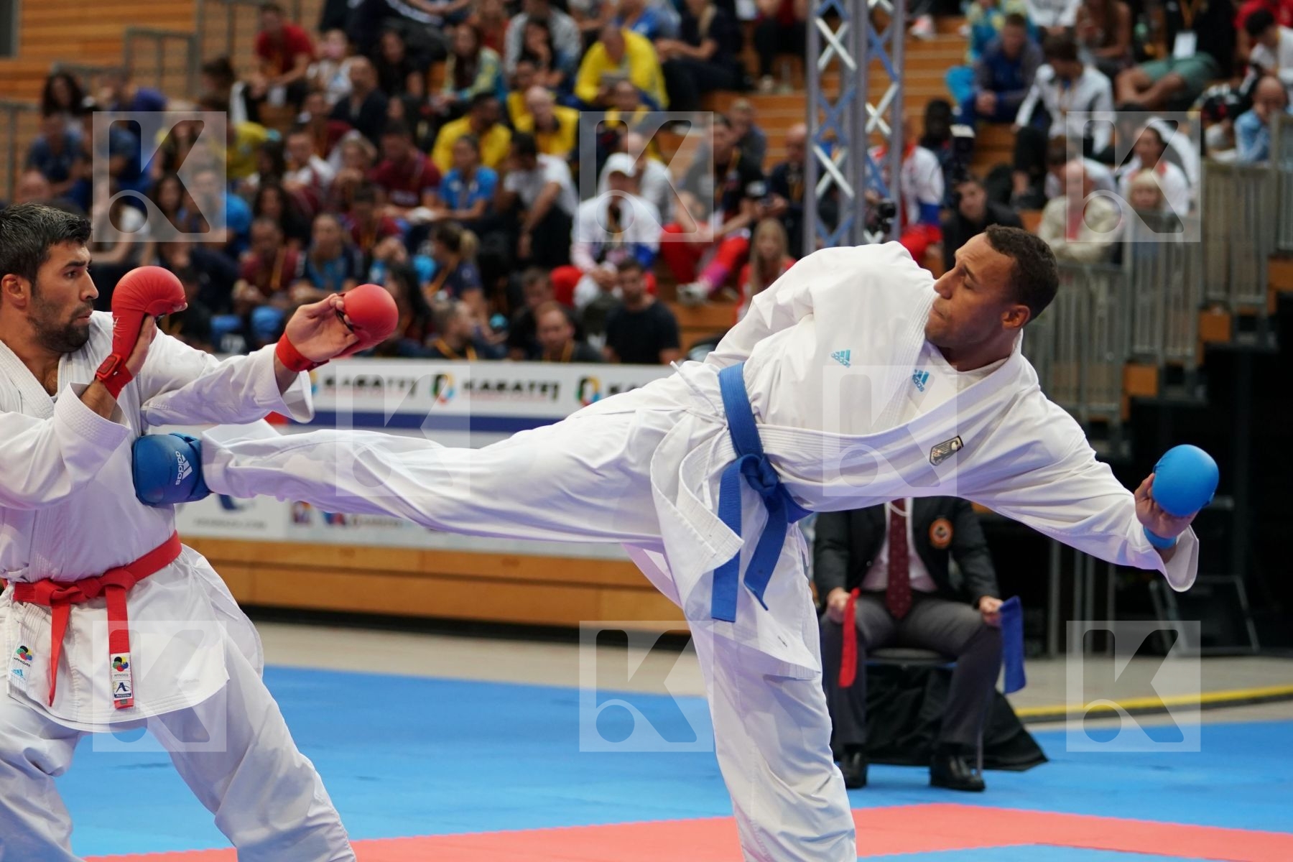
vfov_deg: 10.8
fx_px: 4561
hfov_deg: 16.1
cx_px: 646
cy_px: 431
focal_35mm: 127
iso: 2000
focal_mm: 85
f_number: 2.8
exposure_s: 1/1000
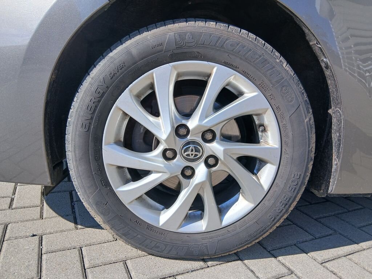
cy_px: 140
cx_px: 186
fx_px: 279
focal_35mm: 26
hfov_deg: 67.3
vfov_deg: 53.1
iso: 20
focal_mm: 3.98
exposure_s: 1/318
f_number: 1.8
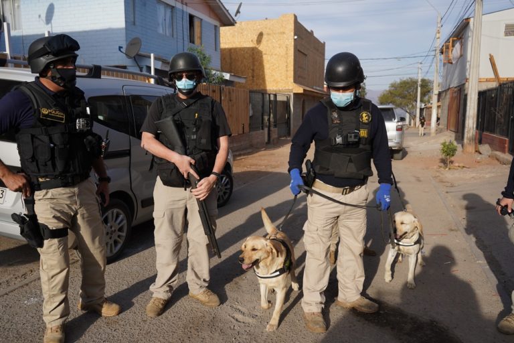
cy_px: 172
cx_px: 257
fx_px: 400
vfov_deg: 46.4
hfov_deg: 65.5
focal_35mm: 28
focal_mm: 28
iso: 400
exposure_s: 1/1600
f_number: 6.3
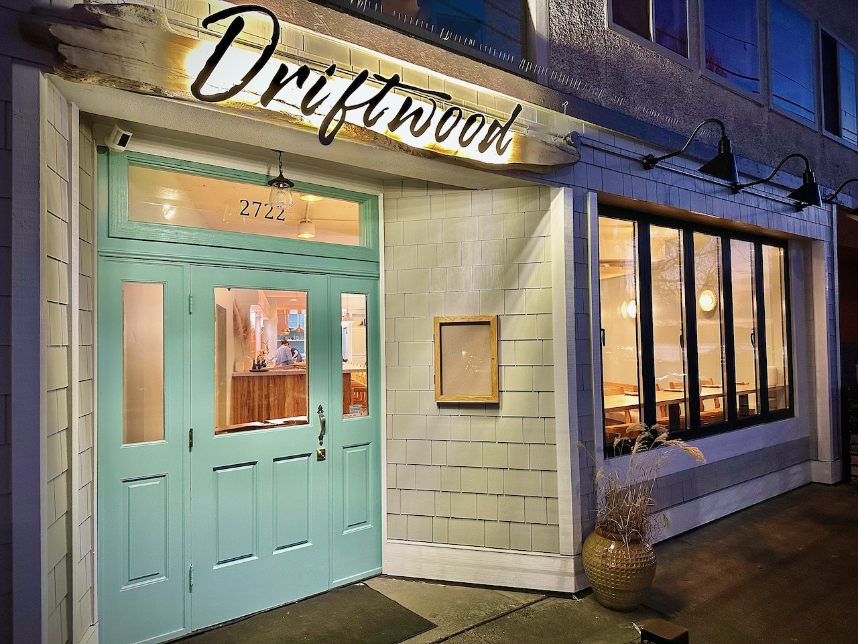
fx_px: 595
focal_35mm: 24
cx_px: 429
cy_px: 322
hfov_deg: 71.6
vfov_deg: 56.8
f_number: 1.78
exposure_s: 1/60
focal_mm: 6.86
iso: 125
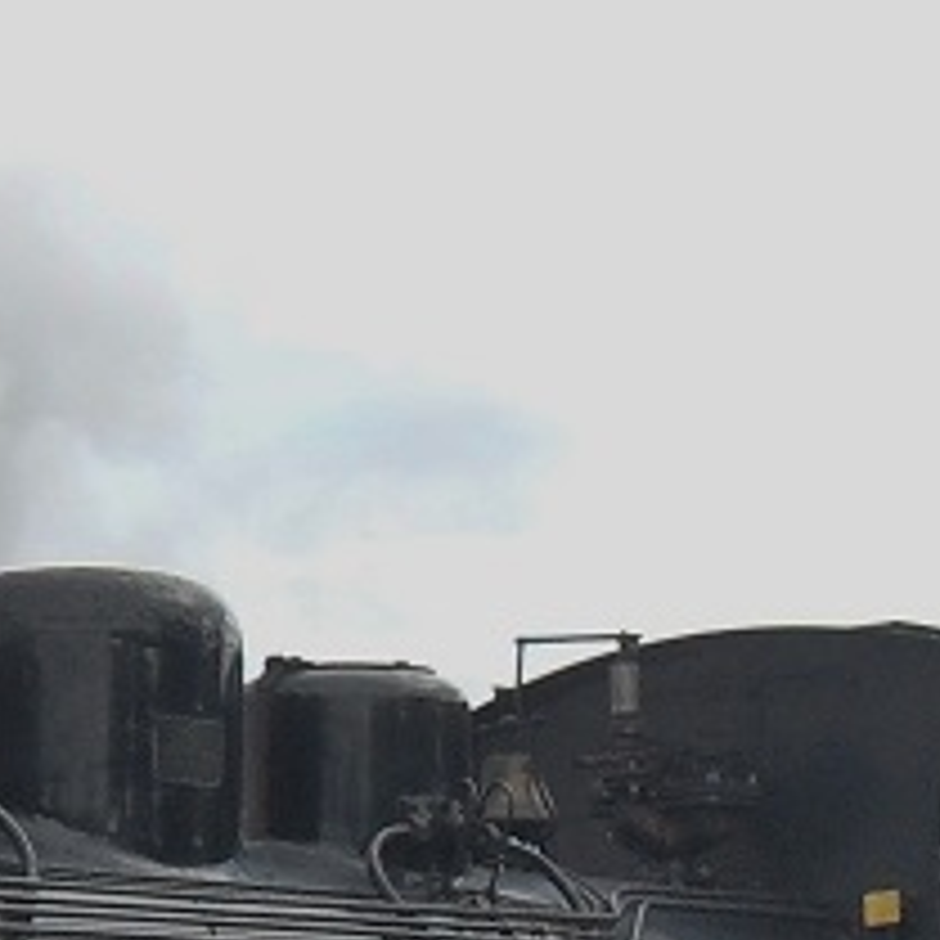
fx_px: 5469
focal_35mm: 178
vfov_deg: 9.5
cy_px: 1403
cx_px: 594
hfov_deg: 9.8
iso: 100
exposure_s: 1/500
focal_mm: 6.2
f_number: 2.8
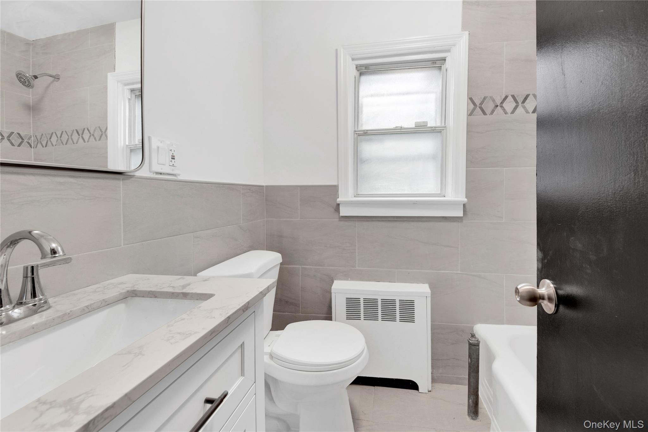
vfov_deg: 90.0
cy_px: 216
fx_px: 216
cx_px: 324
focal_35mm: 12
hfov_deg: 112.6
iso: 100
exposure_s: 1/8
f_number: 8
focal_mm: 8
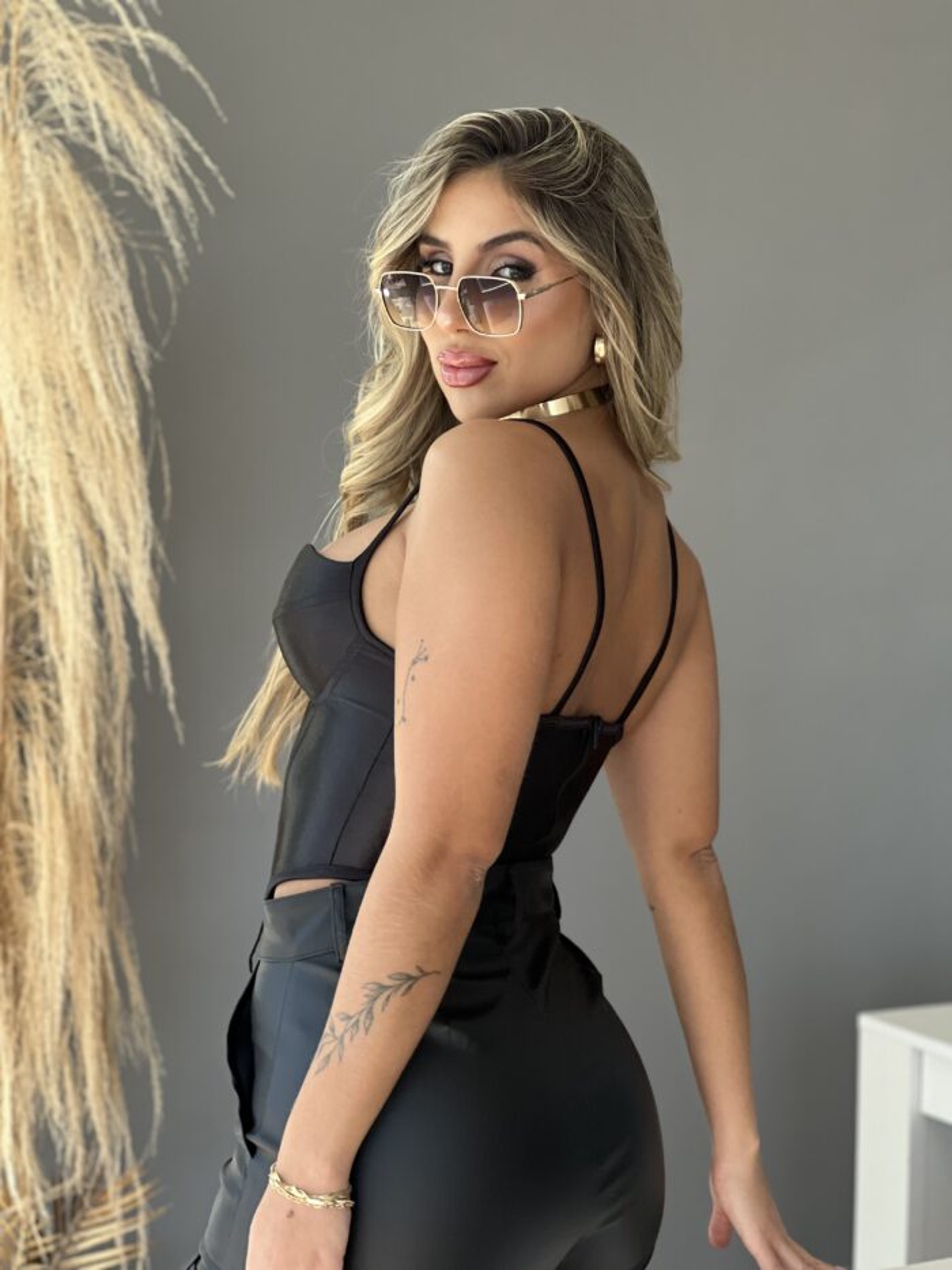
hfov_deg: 19.1
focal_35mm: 77
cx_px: 476
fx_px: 2823
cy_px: 635
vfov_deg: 25.3
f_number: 2.8
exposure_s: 1/121
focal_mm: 9
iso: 160
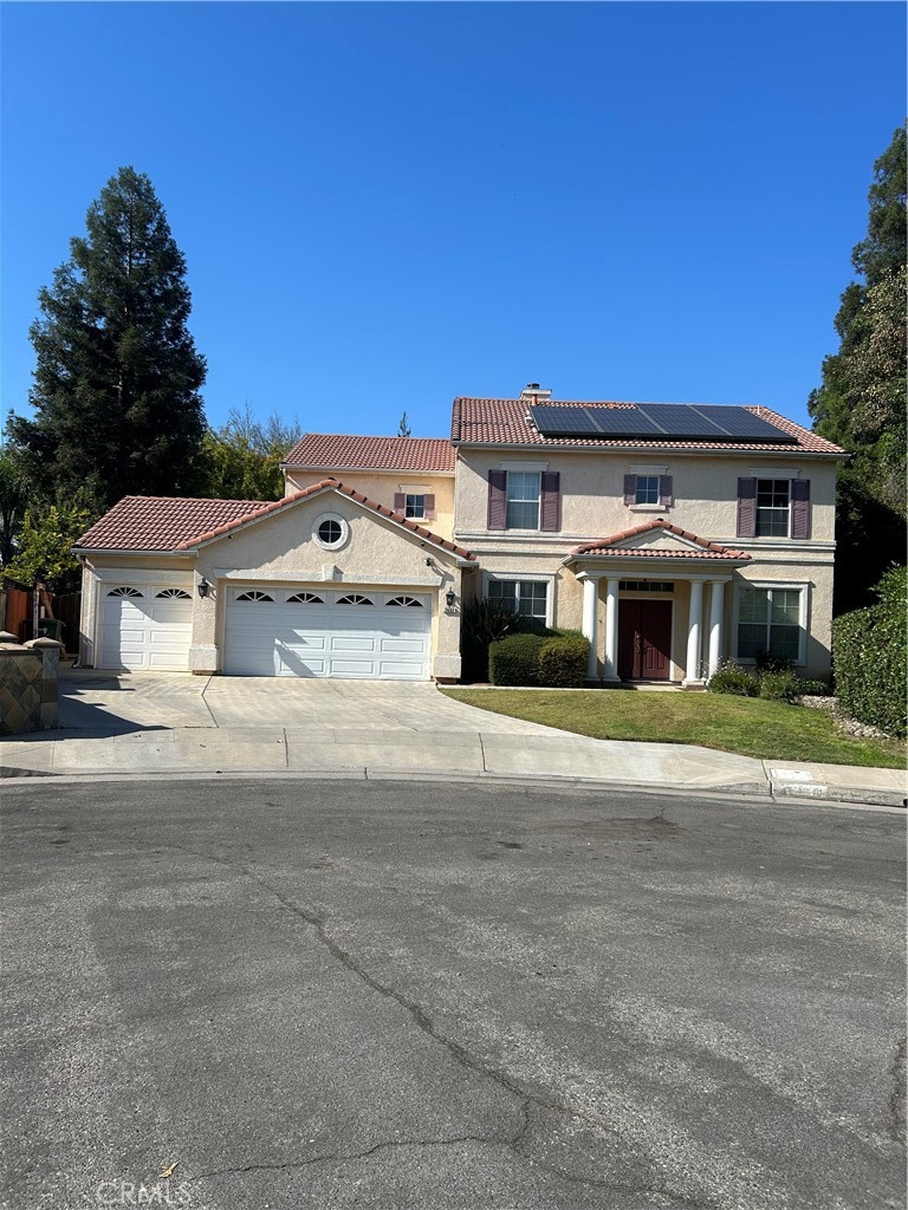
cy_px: 605
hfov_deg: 53.1
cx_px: 454
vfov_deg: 67.3
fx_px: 909
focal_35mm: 26
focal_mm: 5.7
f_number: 1.5
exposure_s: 1/4444
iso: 50
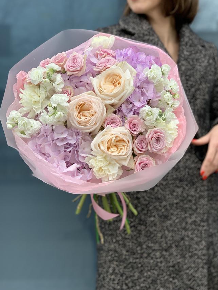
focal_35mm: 62
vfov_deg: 31.2
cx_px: 119
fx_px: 521
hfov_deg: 23.6
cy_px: 153
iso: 80
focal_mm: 6
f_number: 2.4
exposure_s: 1/122
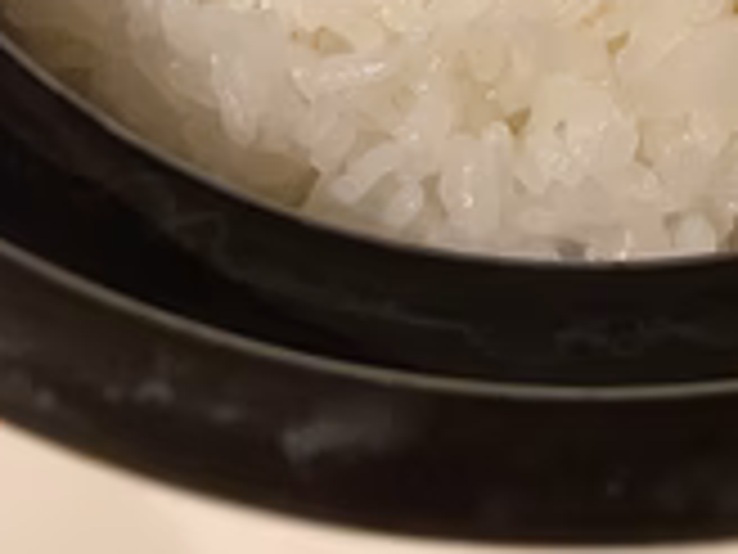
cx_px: 634
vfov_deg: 21.5
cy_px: -185
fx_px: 1300
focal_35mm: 61
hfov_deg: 30.6
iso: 320
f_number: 1.8
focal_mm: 4.25
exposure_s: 1/50
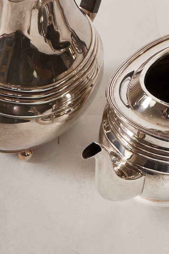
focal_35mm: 98
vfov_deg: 20.2
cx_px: 117
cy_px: 1
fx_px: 690
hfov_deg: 13.9
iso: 400
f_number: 22
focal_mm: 30
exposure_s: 1/125
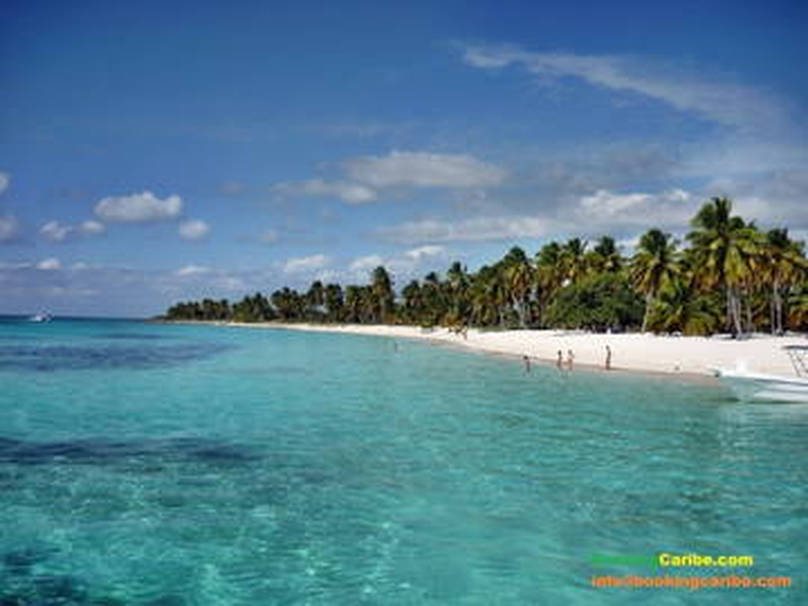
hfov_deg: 55.4
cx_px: 404
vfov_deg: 42.9
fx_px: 770
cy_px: 303
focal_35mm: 33
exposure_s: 1/400
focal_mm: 5.5
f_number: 8
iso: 100
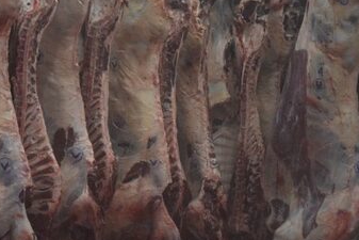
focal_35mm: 147
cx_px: 159
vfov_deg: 9.4
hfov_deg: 14.0
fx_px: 1465
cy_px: 117
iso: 5000
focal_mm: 55
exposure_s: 1/60
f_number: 5.6
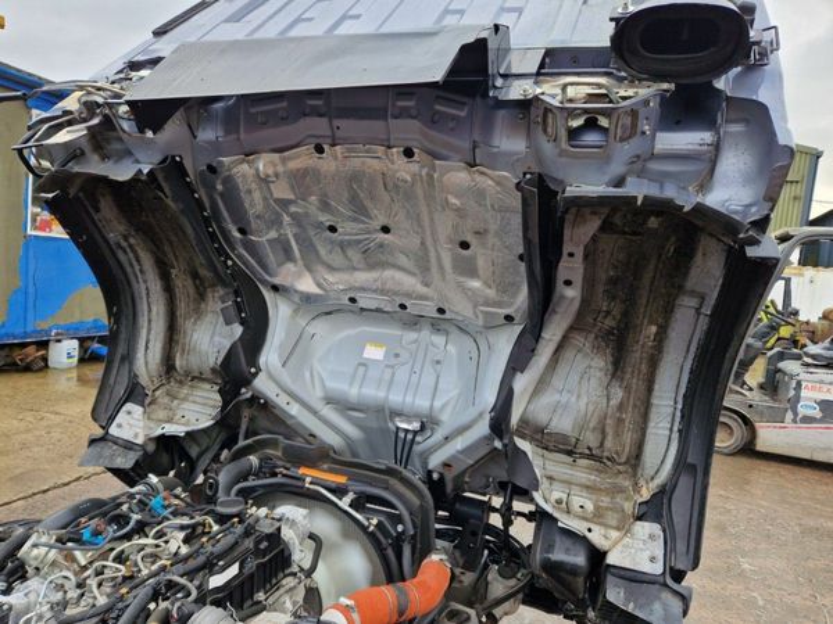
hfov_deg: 73.9
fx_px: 553
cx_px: 416
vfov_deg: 58.9
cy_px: 312
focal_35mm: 23
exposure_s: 1/180
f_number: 1.8
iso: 50
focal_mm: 5.4
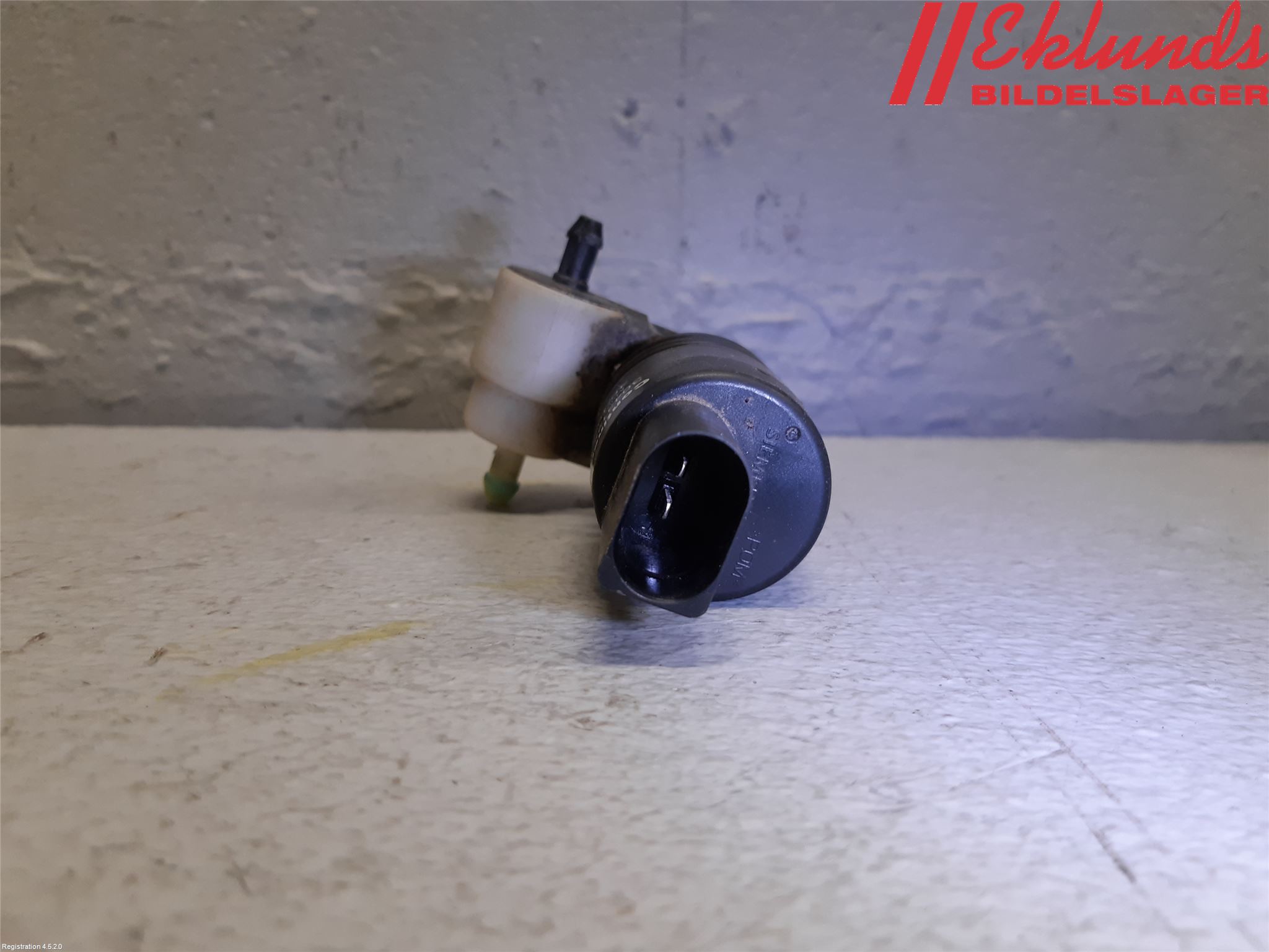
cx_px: 634
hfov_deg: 67.3
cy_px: 476
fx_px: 953
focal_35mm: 26
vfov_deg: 53.1
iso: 100
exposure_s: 1/50
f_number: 1.7
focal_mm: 3.93
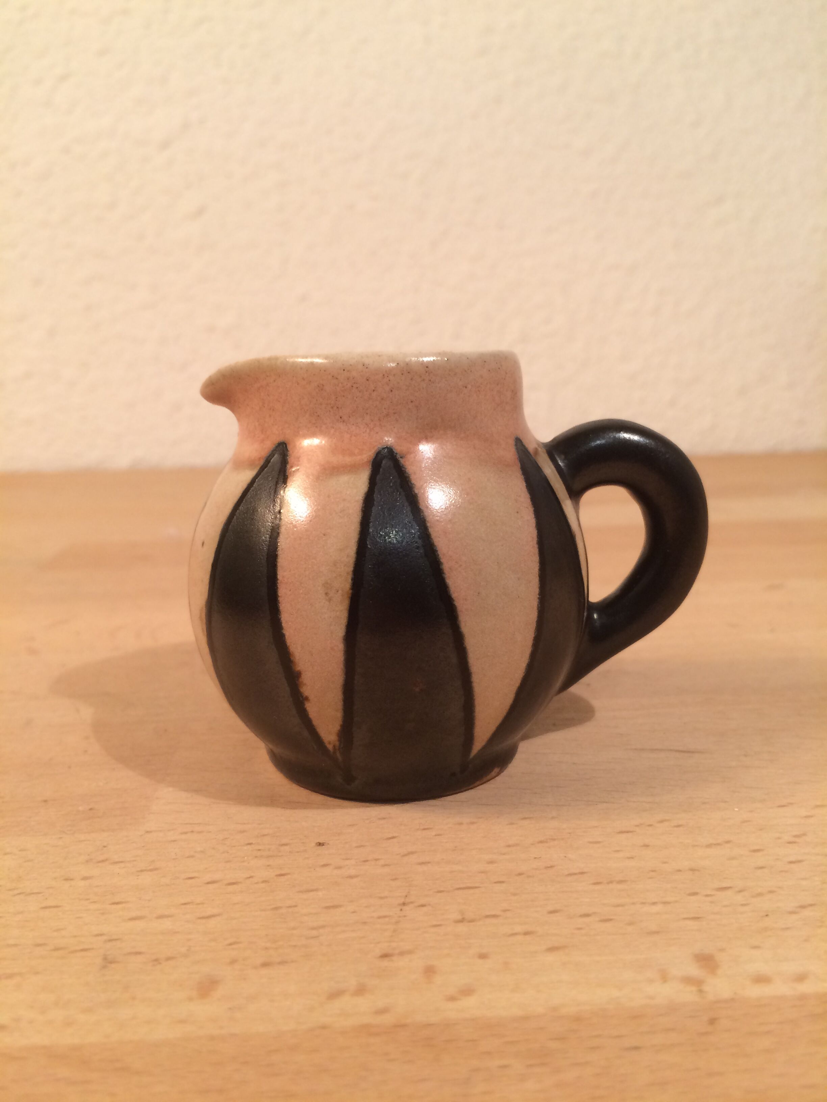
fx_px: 924
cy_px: 551
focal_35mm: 29
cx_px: 414
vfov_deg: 61.7
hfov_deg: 48.2
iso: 50
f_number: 2.2
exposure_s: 1/33
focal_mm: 4.15
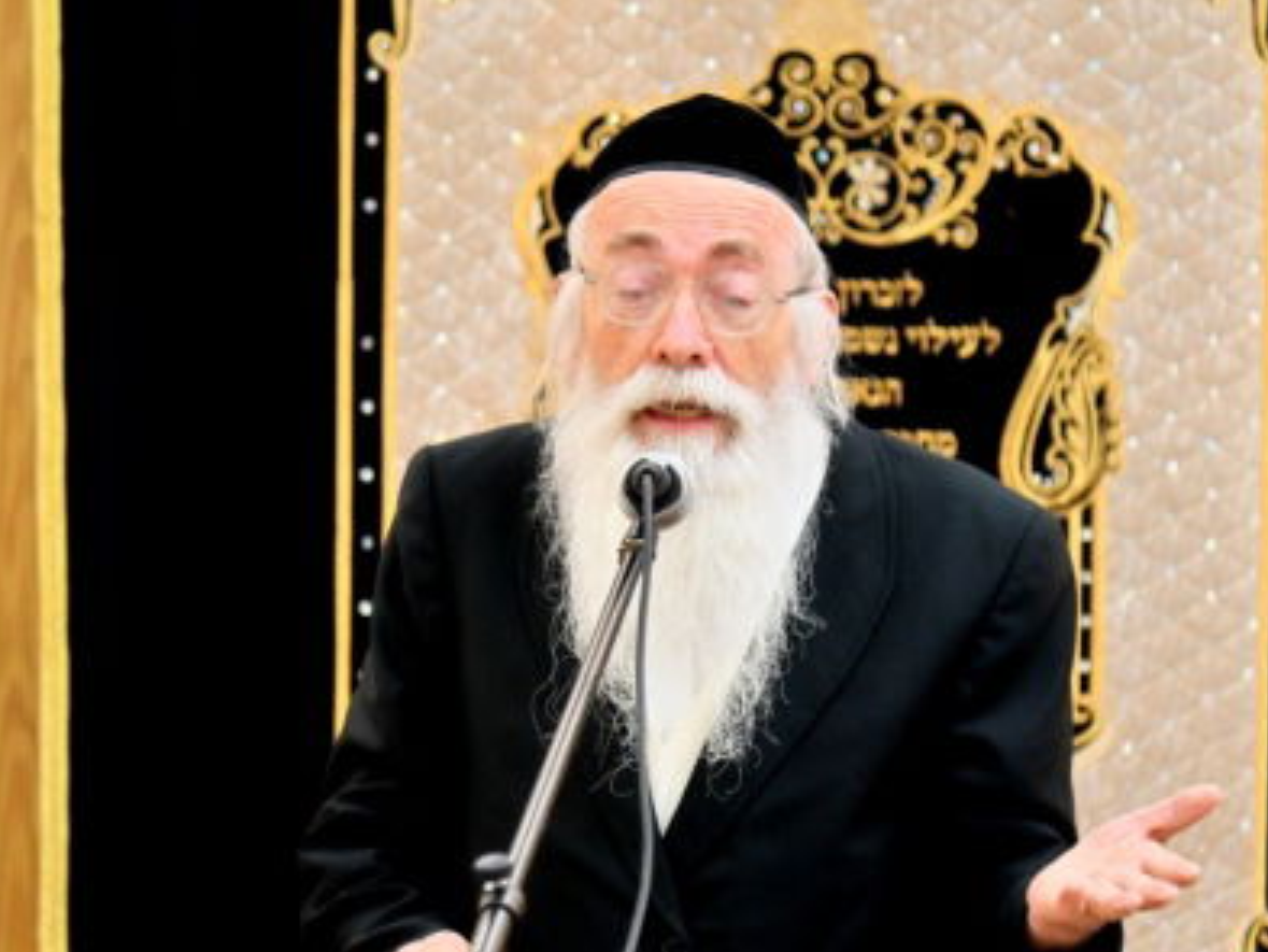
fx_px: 7218
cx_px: 661
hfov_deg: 10.0
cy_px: 478
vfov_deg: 7.5
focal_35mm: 197
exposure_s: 1/320
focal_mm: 120
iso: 1250
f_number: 4
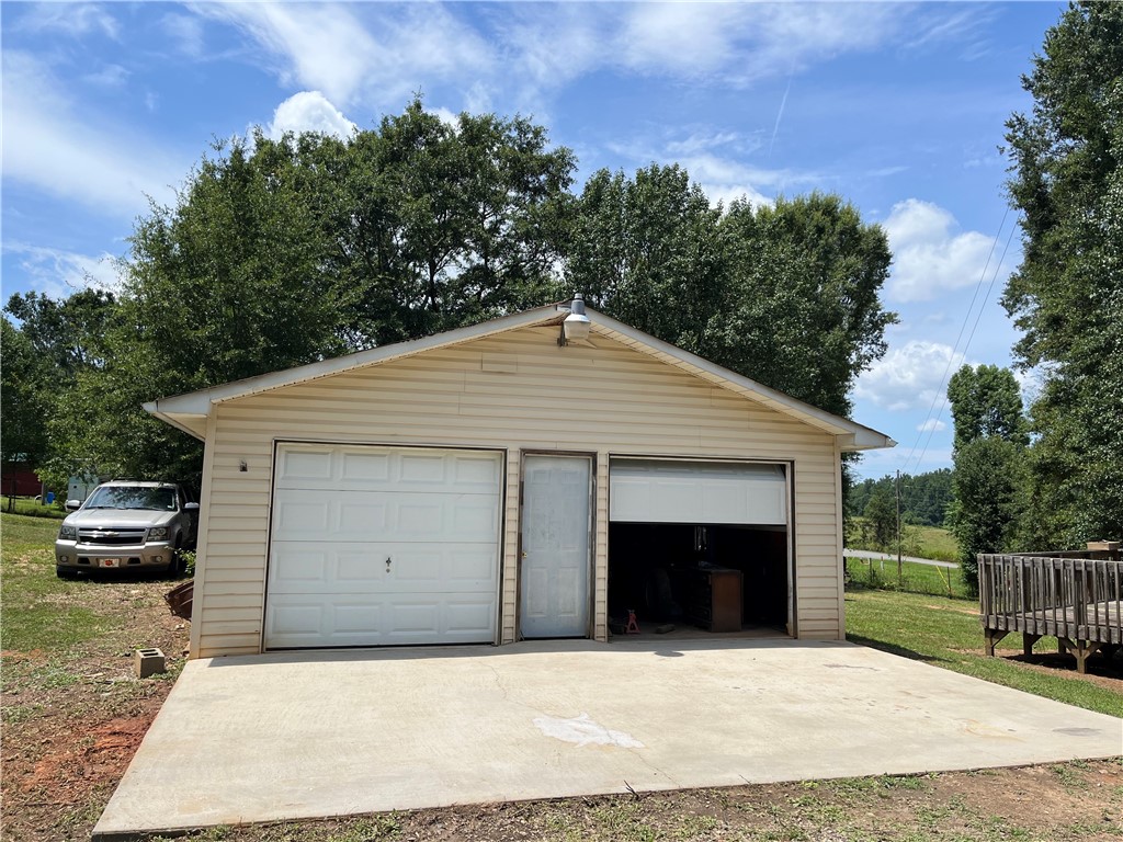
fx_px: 843
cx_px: 562
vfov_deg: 53.1
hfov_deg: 67.3
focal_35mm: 26
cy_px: 421
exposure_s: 1/3521
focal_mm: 5.1
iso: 50
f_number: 1.6
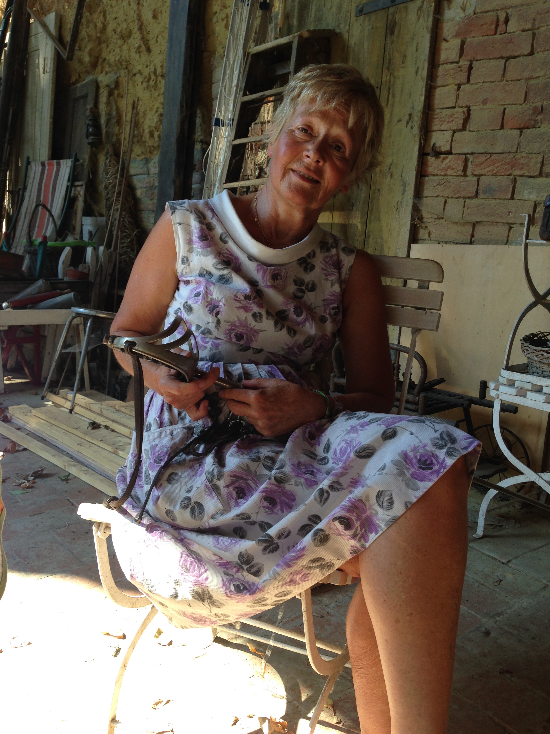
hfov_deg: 42.9
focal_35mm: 33
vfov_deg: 55.4
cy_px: 367
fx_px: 699
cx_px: 275
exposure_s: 1/135
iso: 50
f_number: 2.4
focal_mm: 4.12
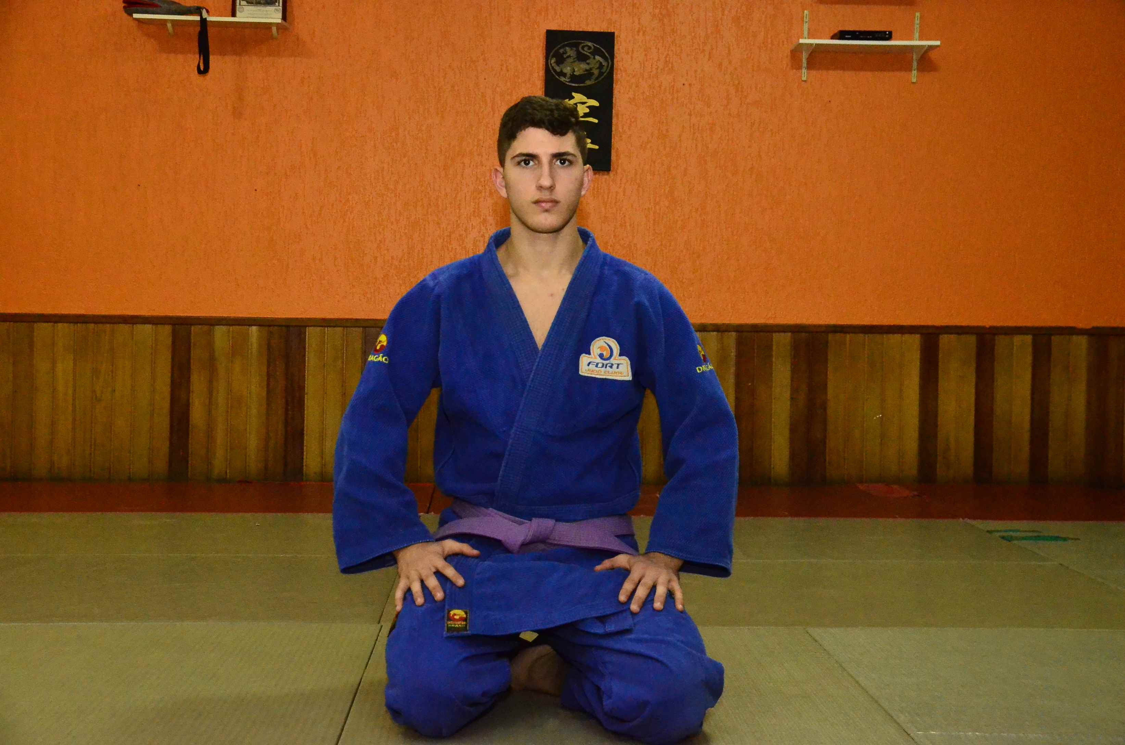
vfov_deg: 28.8
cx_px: 562
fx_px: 1450
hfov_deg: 42.4
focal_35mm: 46
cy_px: 372
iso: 6400
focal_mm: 31
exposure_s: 1/125
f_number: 5.6
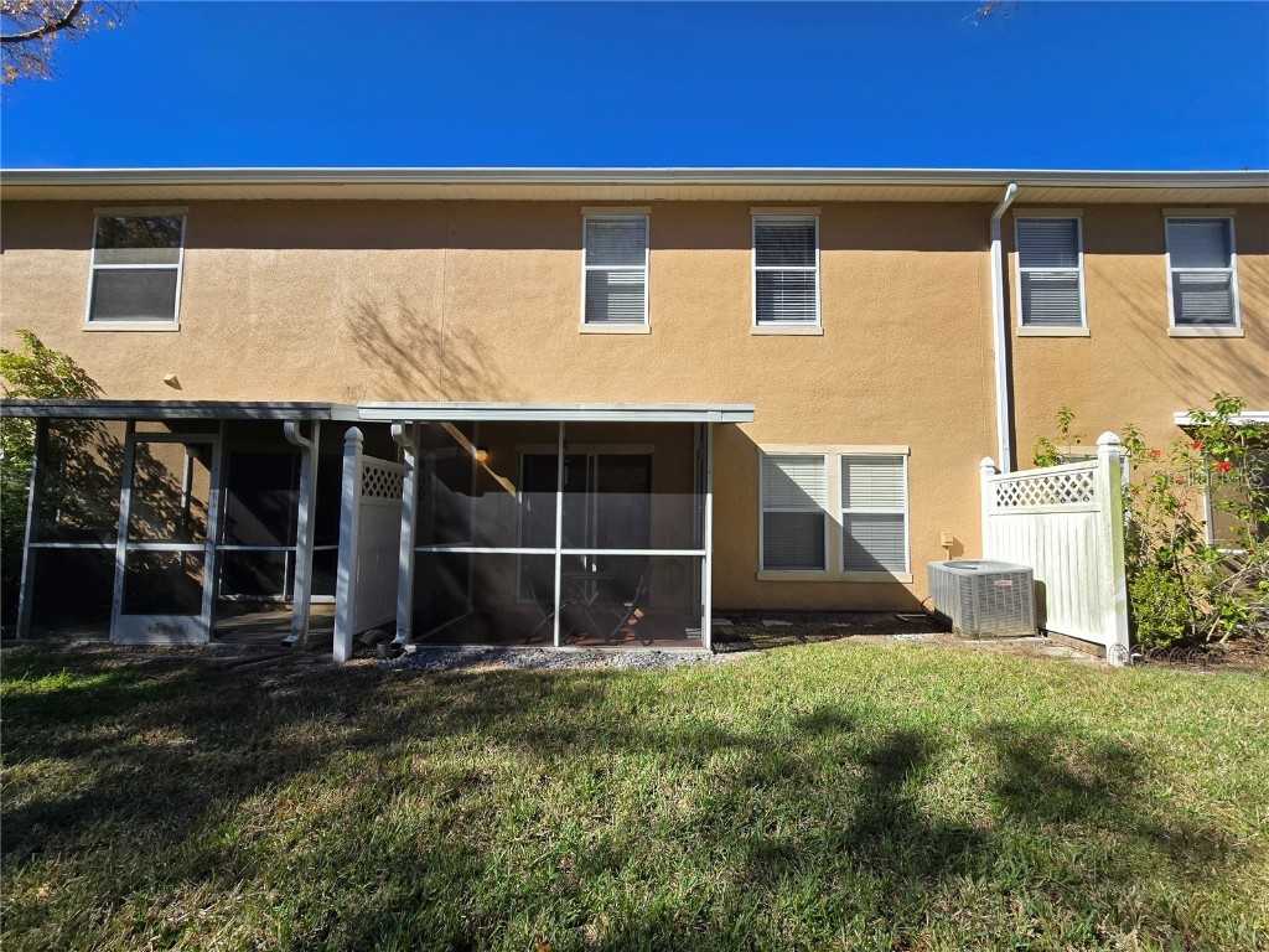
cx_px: 634
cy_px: 476
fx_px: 477
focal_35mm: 13
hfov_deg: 106.2
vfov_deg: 89.9
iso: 50
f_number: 2.2
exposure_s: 1/2000
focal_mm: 2.2
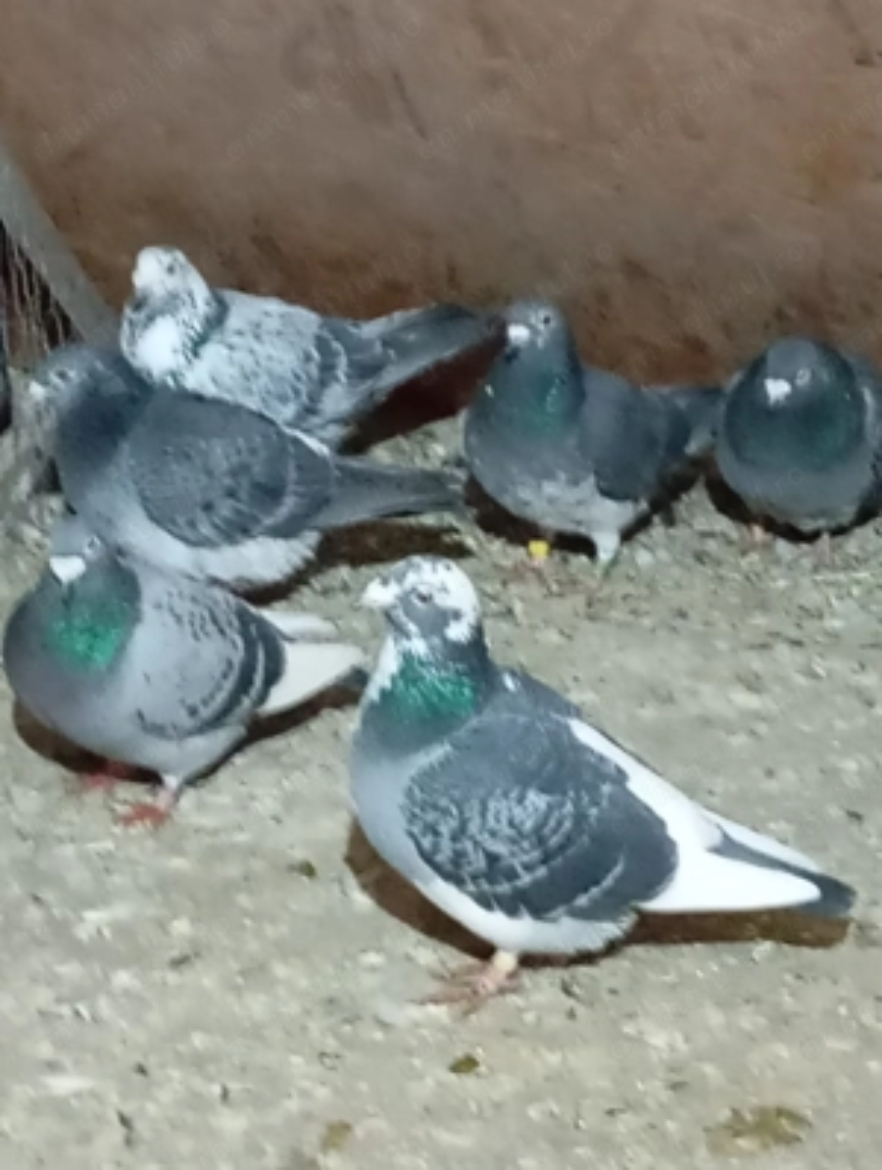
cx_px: 441
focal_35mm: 107
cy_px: 585
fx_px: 3623
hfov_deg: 13.9
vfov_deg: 18.3
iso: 5378
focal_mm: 4.22
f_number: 1.8
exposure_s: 1/20
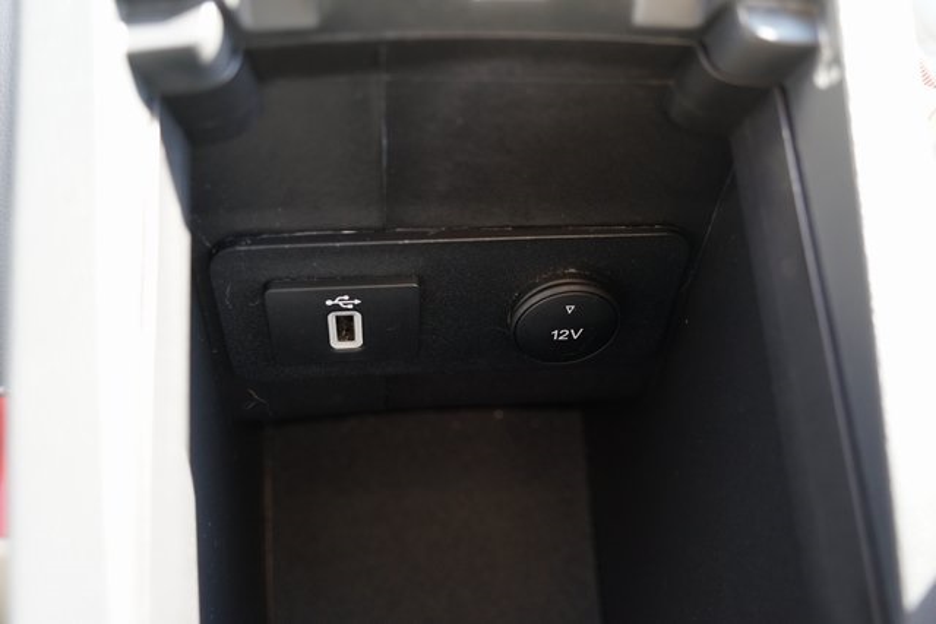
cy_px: 312
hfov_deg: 60.3
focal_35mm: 31
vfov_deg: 42.3
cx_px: 468
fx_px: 806
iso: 800
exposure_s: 1/60
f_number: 4
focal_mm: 31
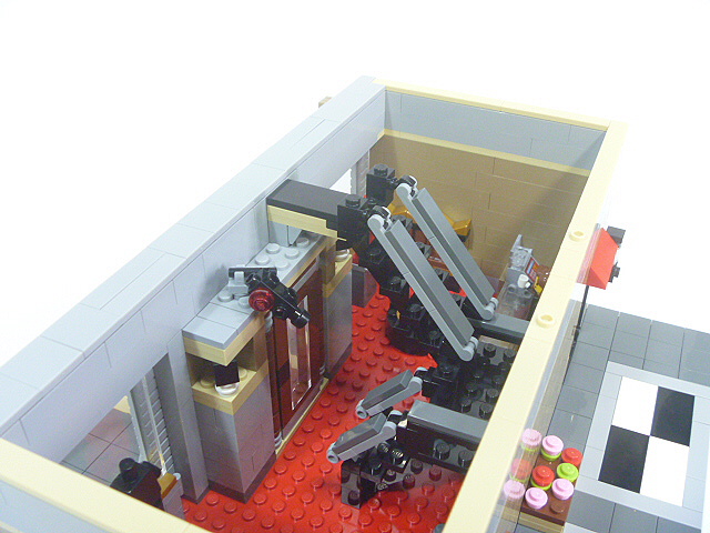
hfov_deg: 52.6
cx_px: 355
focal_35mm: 35
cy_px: 266
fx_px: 718
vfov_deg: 40.7
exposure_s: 1/15
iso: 400
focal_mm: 6.3
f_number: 3.5
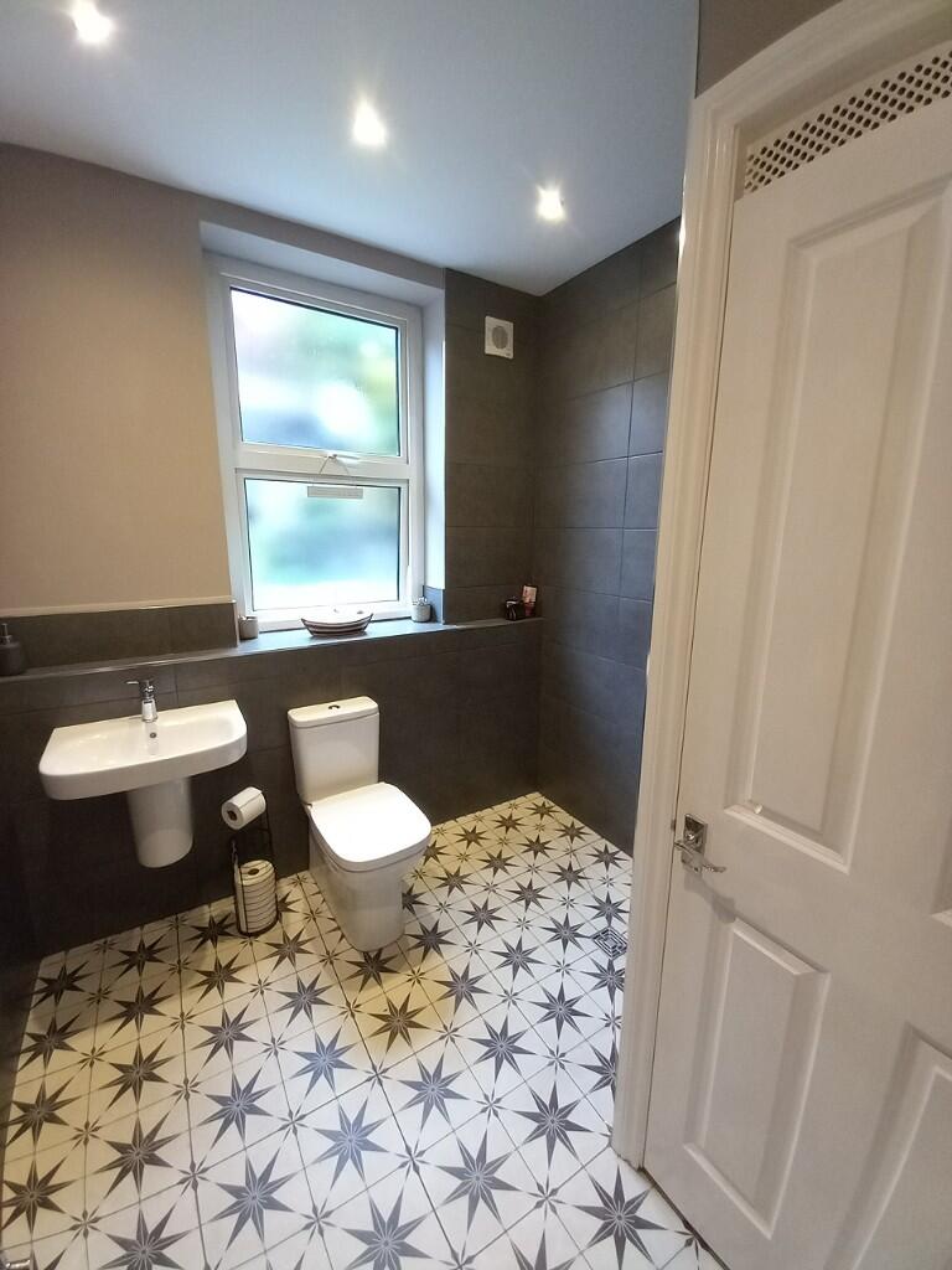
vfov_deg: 106.2
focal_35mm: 13
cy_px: 635
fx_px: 477
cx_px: 476
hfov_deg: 89.9
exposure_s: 1/33.3
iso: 200
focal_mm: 1.13
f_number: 2.2
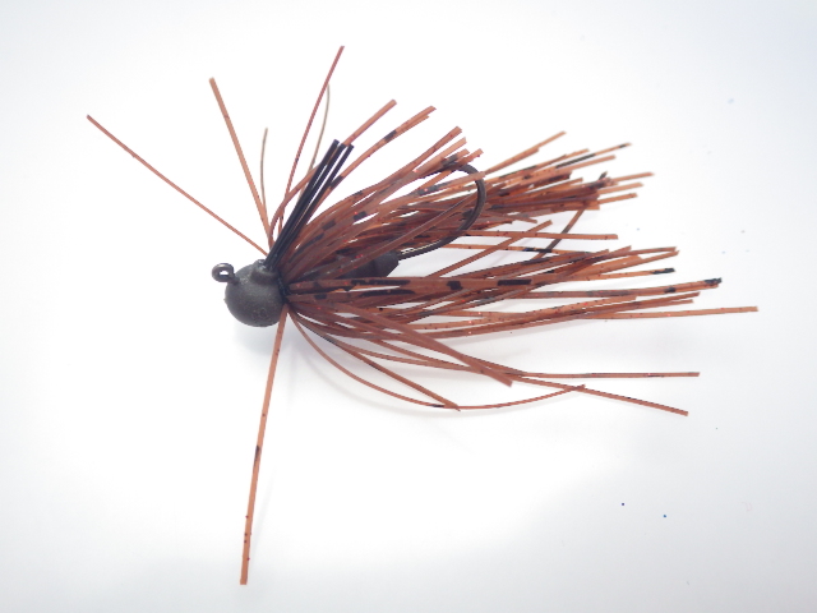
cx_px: 408
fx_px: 732
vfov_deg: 45.4
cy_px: 306
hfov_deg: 58.4
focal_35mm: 31
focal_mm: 5.5
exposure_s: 1/45
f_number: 3.1
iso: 320
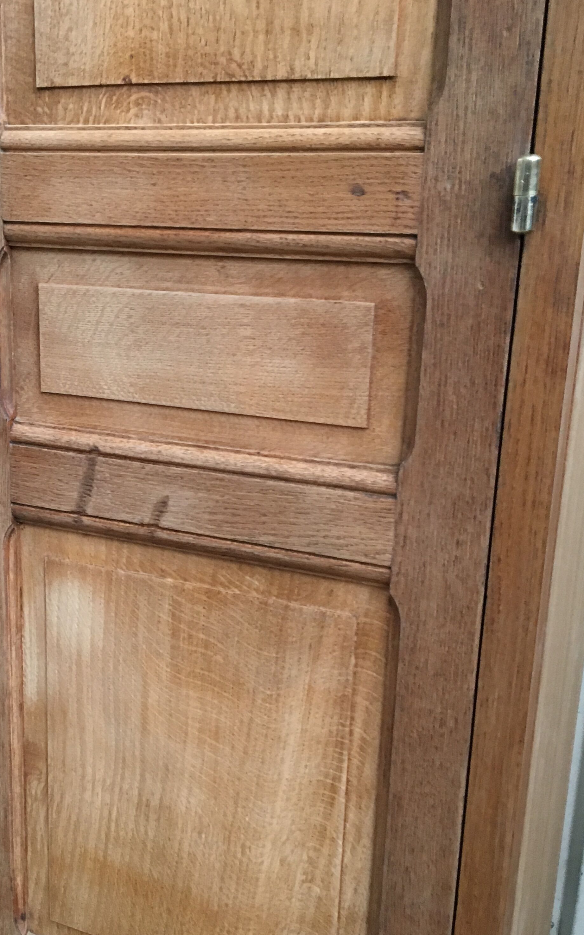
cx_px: 158
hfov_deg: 30.1
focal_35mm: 42
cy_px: 472
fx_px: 1070
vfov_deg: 47.2
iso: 160
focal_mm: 4.15
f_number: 2.2
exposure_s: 1/33
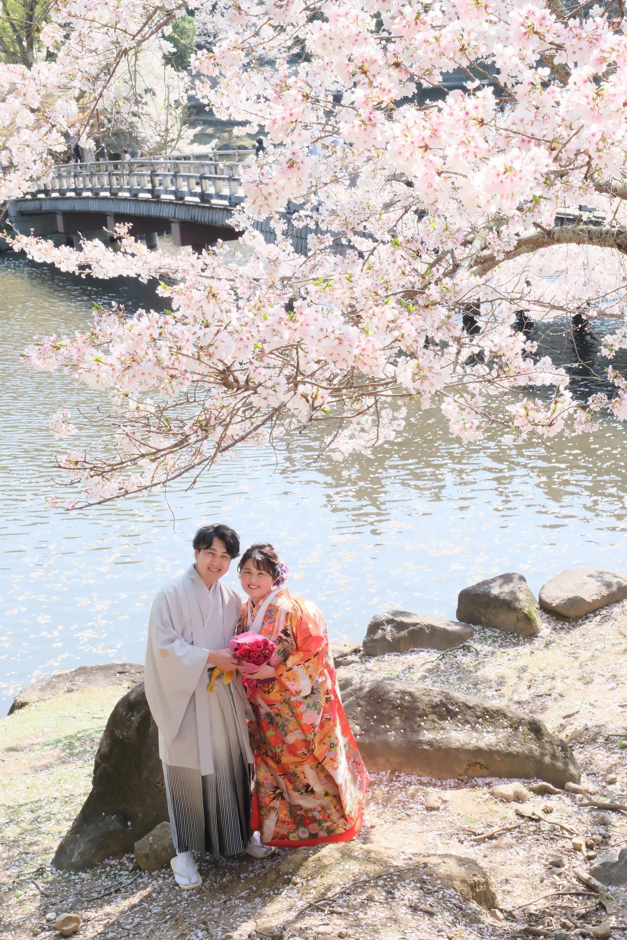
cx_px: 314
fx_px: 1411
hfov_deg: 25.1
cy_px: 470
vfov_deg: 36.9
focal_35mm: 54
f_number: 11
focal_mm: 35.8
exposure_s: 1/100
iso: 800
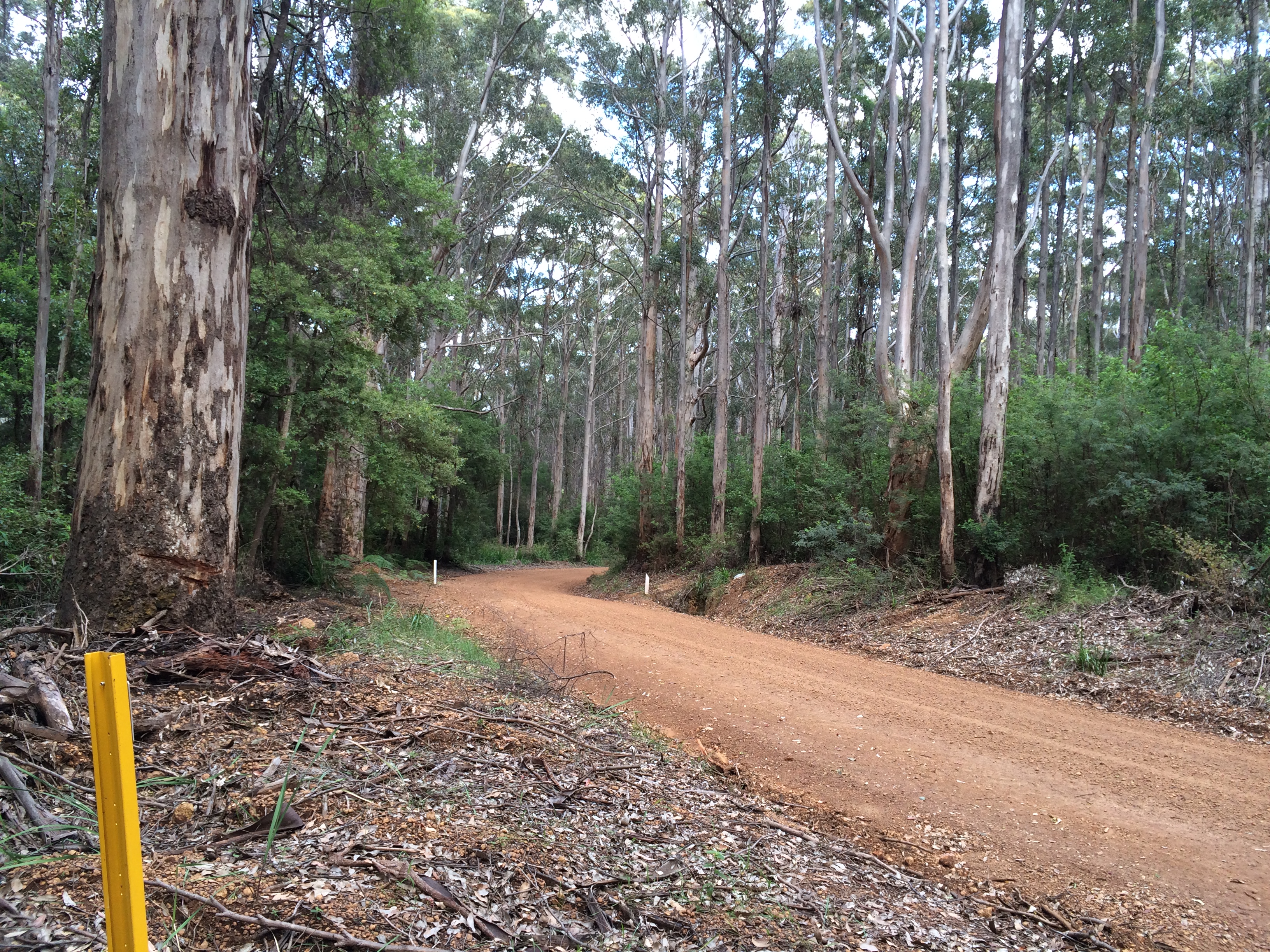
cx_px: 635
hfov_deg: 61.7
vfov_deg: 48.2
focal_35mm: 29
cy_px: 476
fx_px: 1064
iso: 50
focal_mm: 4.15
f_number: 2.2
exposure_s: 1/120
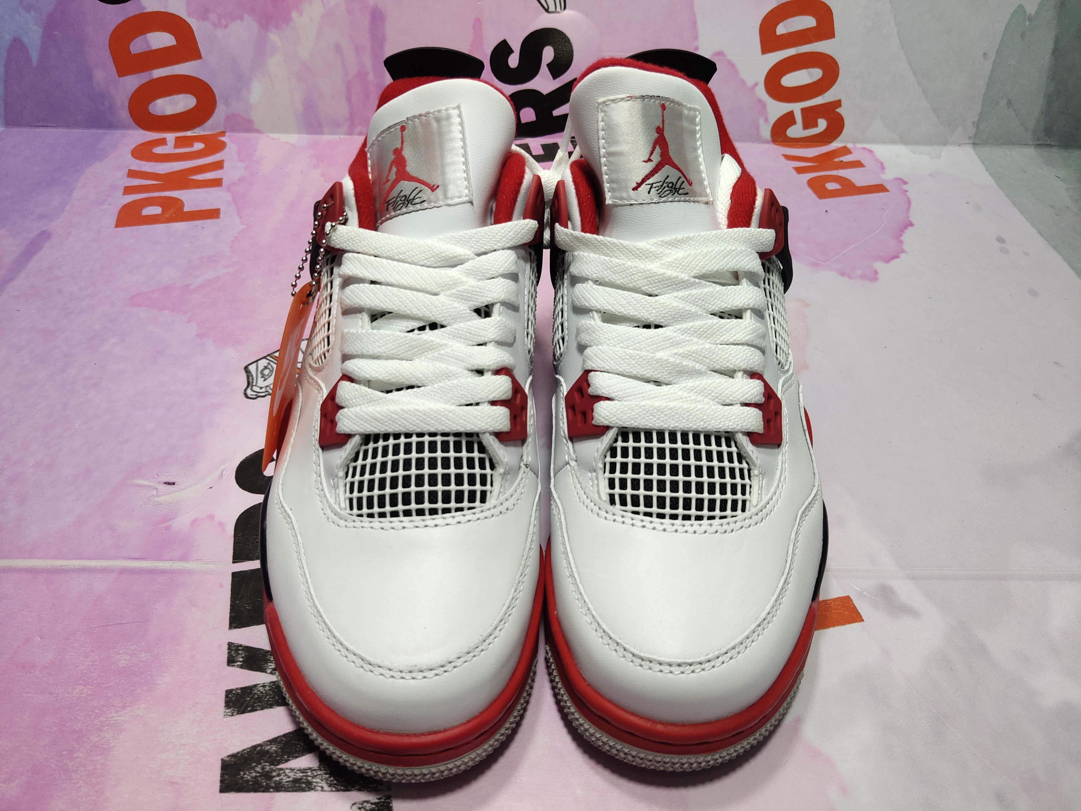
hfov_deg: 60.0
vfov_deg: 46.8
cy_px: 406
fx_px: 937
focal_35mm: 30
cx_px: 540
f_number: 1.79
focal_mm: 4.35
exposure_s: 1/100
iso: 66
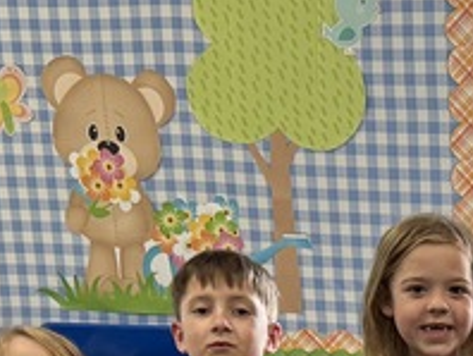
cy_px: 631
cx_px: 631
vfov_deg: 11.2
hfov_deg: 15.1
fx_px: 1696
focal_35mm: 124
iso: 400
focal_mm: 6.76
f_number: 1.78
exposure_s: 1/120
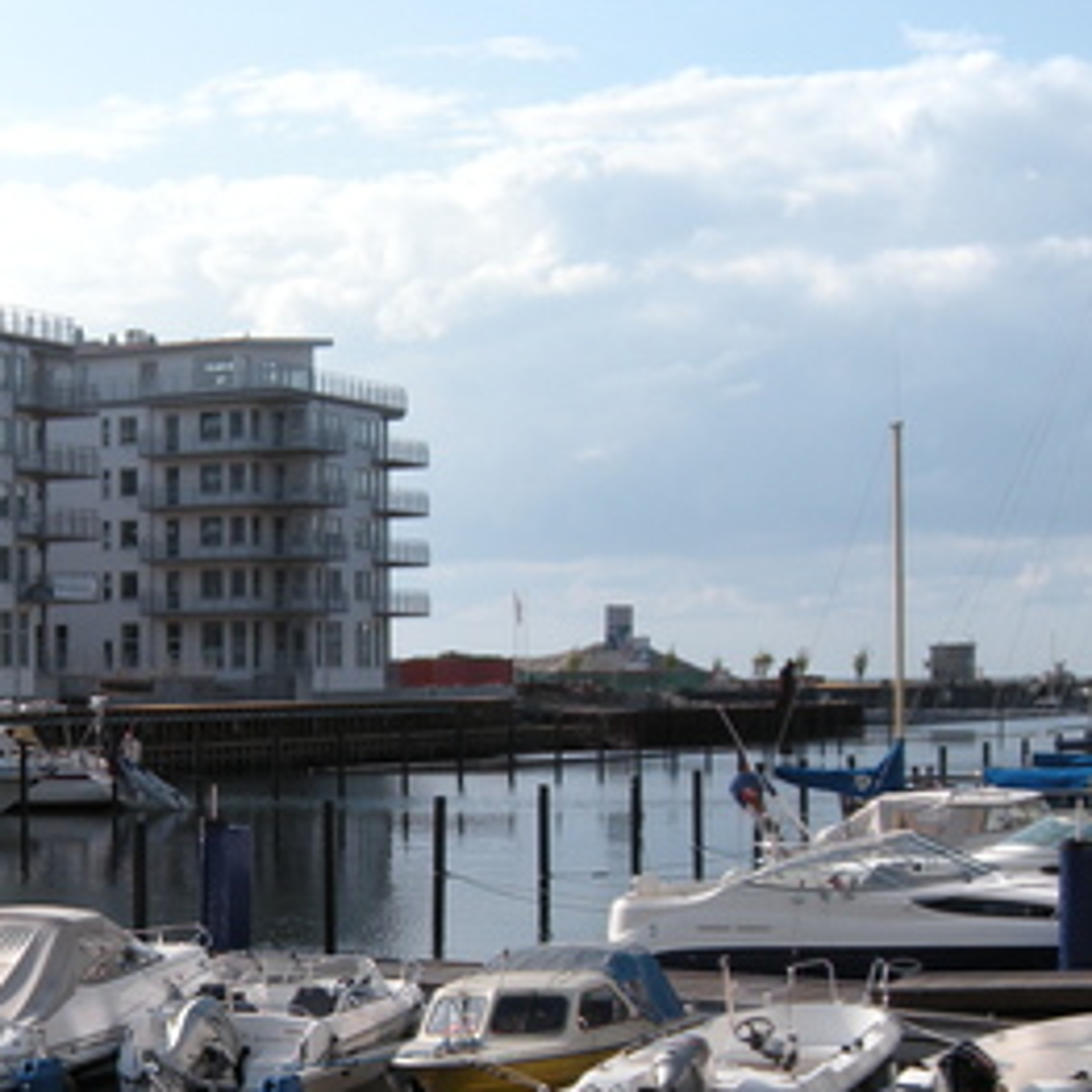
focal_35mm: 81
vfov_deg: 21.2
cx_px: 167
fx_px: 2891
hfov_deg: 21.0
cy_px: 821
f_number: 3.9
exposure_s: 1/678
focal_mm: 6.6
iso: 64
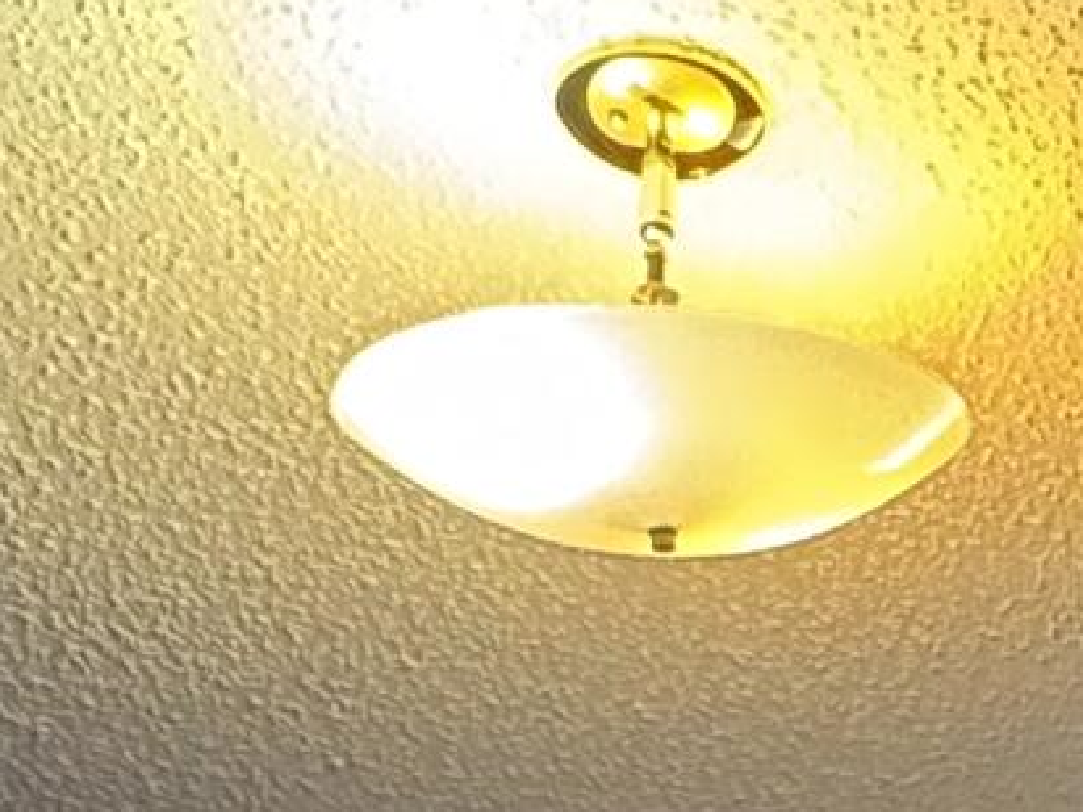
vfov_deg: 11.3
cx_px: 1141
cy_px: 2134
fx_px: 3191
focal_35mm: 102
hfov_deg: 18.6
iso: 200
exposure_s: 1/60
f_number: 2.2
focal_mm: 2.22
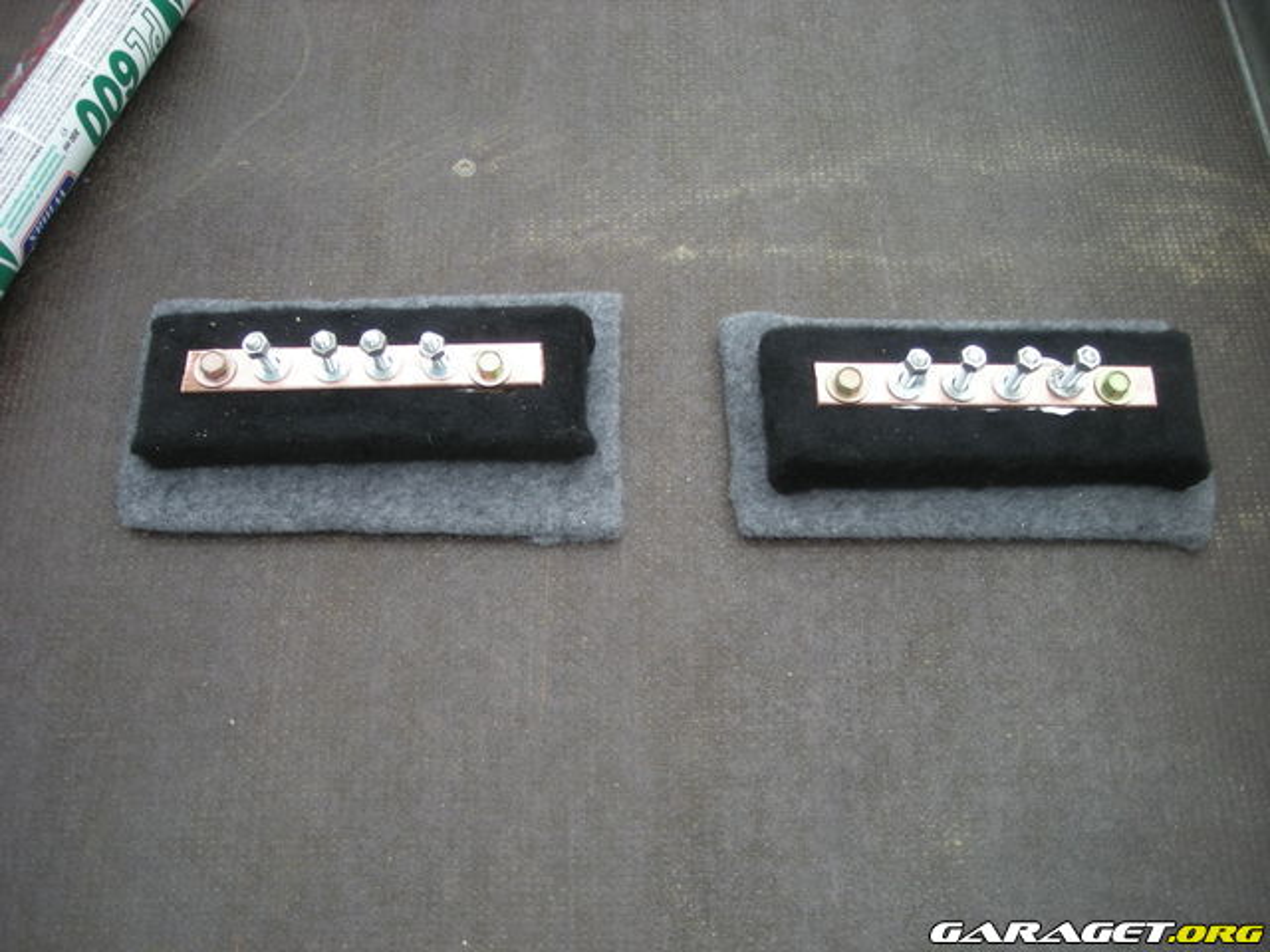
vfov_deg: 40.7
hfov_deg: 52.6
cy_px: 476
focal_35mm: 35
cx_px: 635
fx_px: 1284
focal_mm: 5.7
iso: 50
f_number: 2.8
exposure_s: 1/141
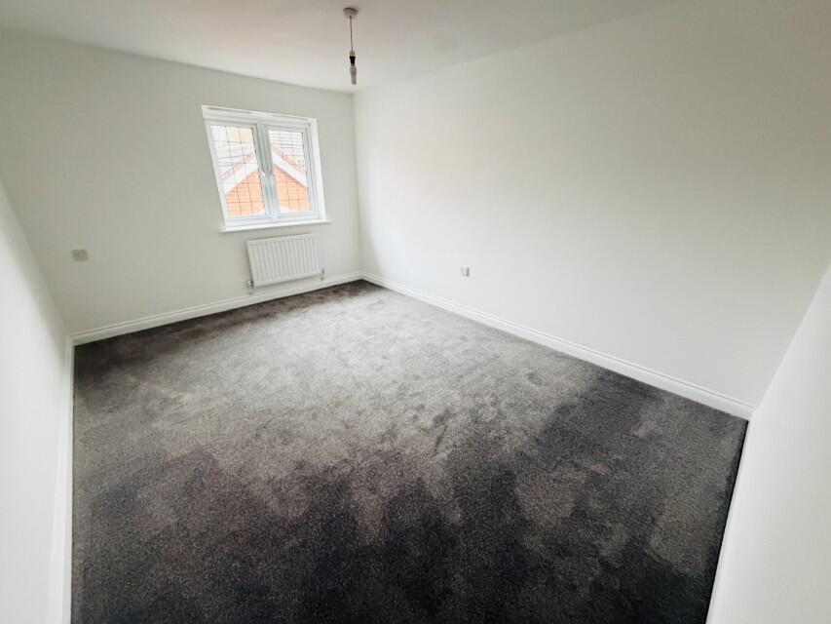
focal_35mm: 14
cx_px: 416
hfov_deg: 102.1
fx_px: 336
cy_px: 312
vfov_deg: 85.7
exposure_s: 1/50
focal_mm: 2.22
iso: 800
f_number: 2.2
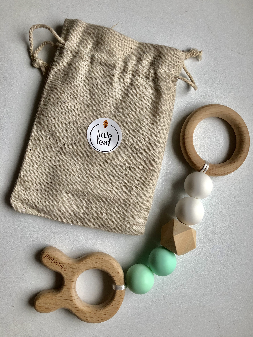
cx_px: 130
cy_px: 165
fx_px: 283
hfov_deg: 48.2
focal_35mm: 29
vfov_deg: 61.7
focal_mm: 4
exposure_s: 1/25
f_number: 1.8
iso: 32
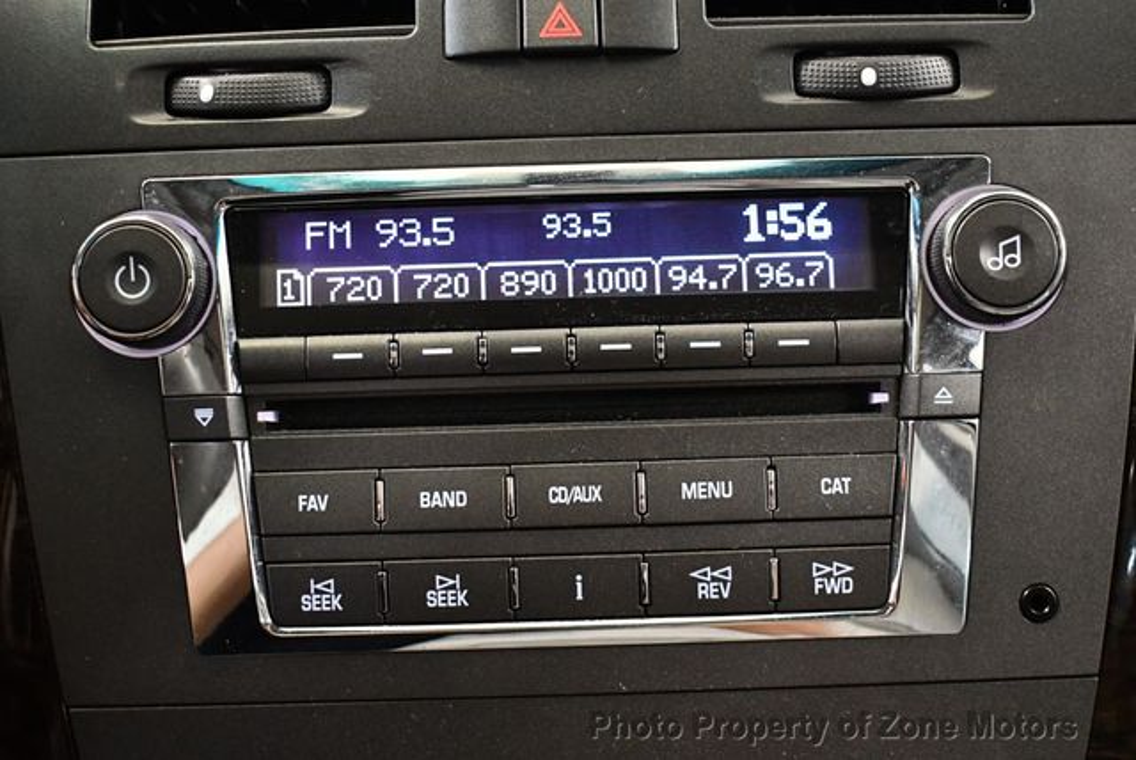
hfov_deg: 32.4
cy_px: 380
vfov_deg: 22.0
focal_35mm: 62
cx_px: 568
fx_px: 1958
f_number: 4.2
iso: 3200
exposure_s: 1/60
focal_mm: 31
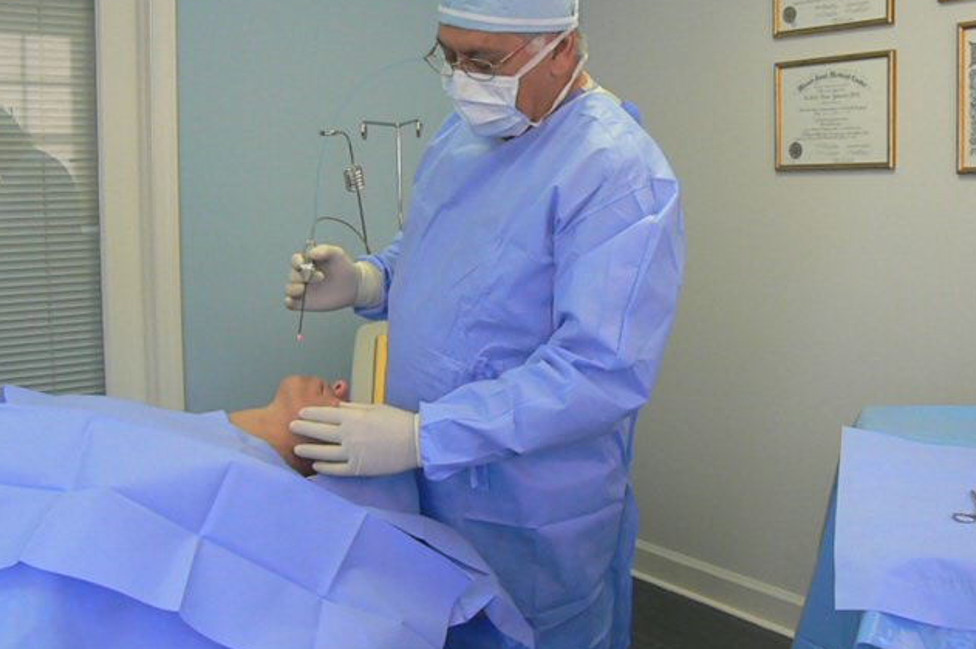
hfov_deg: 50.7
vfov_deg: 35.0
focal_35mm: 38
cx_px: 490
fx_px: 1030
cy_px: 286
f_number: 5.6
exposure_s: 1/100
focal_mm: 6
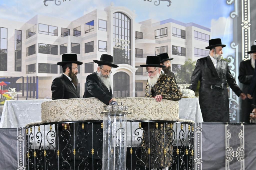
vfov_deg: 10.6
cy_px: 85
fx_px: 917
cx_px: 128
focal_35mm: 129
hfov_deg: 15.9
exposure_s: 1/200
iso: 1600
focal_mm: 86
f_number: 2.8
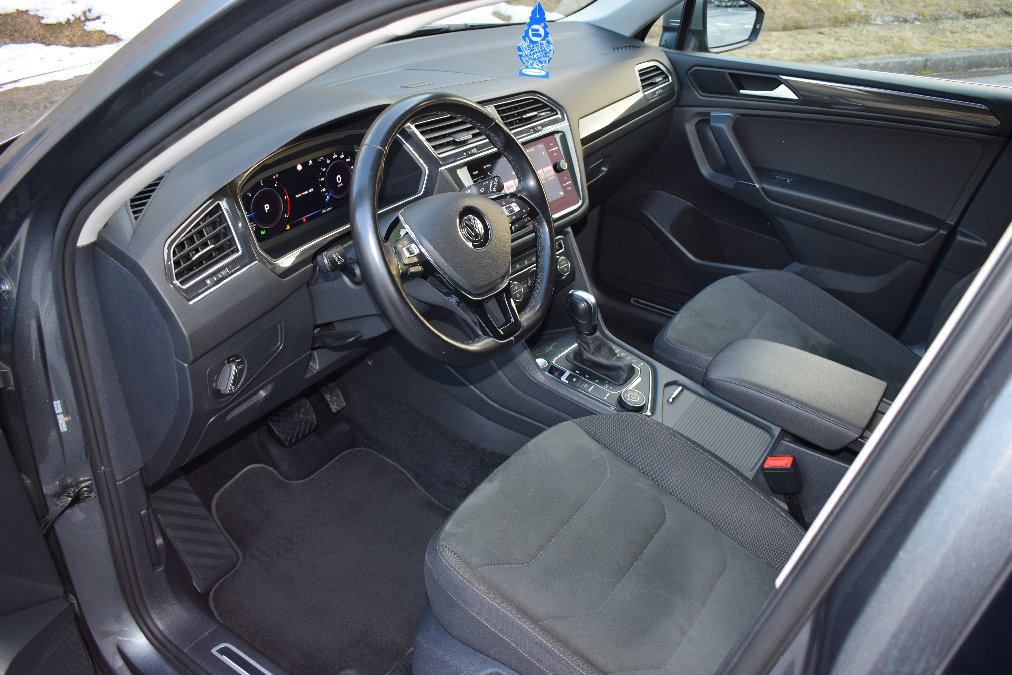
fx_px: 843
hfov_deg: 61.9
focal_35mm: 30
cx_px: 506
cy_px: 338
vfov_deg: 43.6
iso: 800
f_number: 5
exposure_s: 1/100
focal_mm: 20
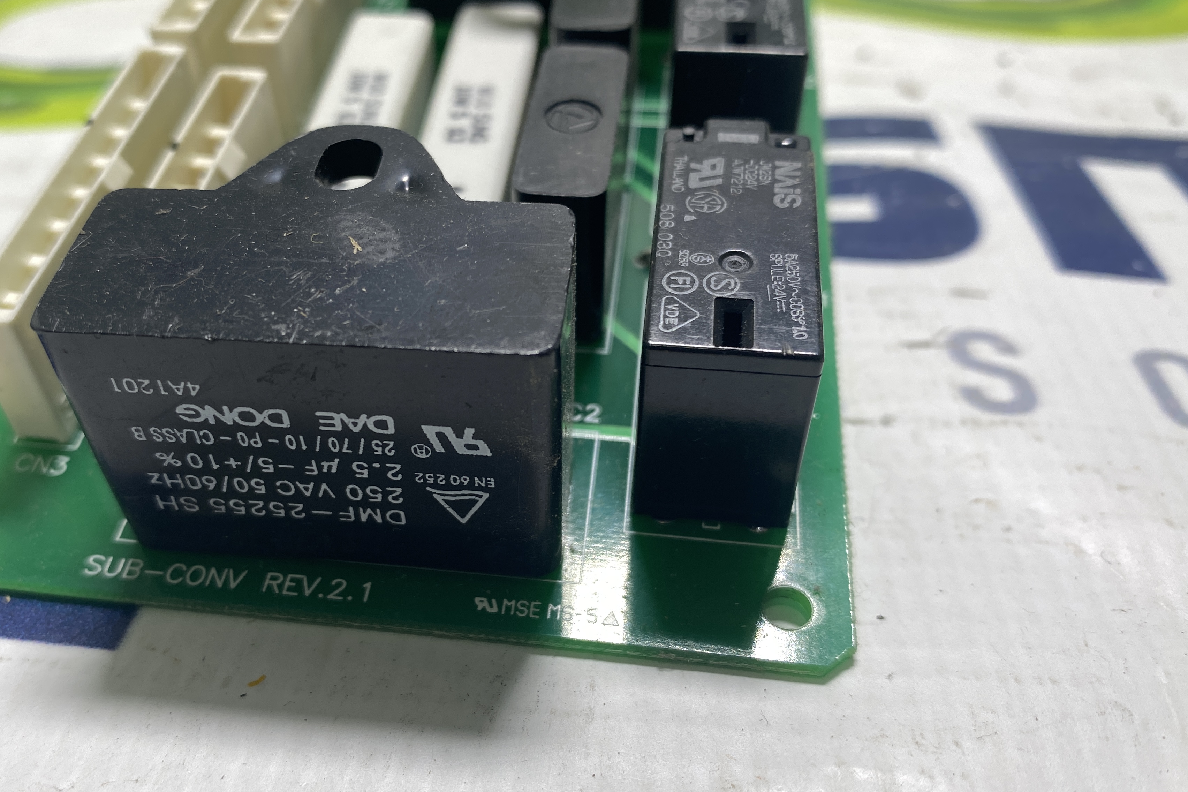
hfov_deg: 58.4
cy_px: 422
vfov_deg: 41.1
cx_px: 491
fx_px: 1056
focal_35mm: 32
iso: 40
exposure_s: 1/120
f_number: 1.8
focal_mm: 4.25
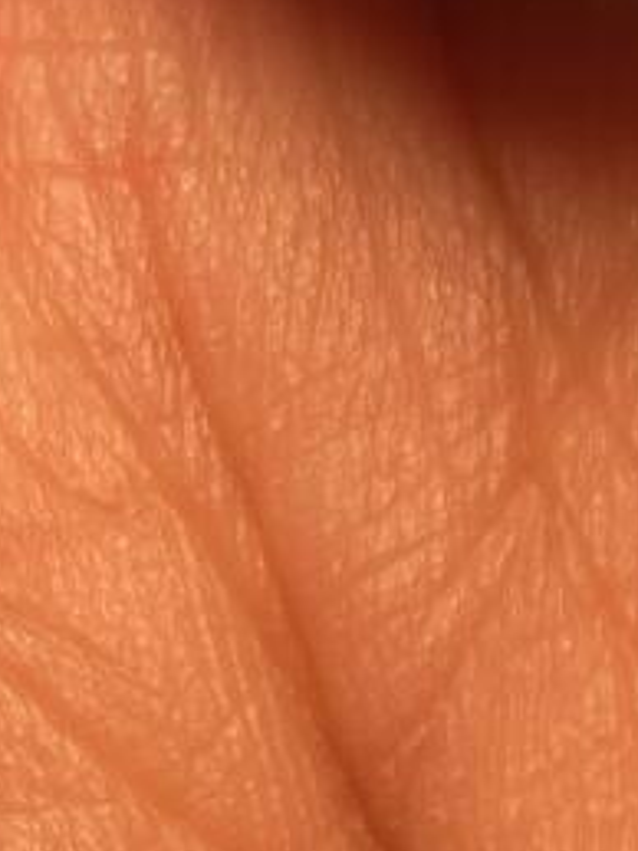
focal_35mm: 174
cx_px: 1220
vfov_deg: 11.2
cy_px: 890
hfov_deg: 8.2
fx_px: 4279
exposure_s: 1/560
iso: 32
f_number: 1.8
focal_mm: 4.25
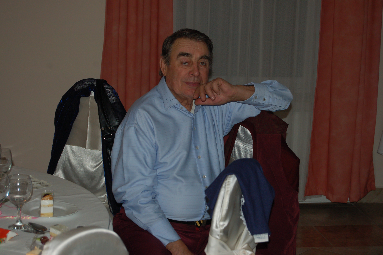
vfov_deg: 16.5
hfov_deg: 24.6
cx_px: 192
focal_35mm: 82
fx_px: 877
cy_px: 128
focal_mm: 55
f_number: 5.6
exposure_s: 1/60
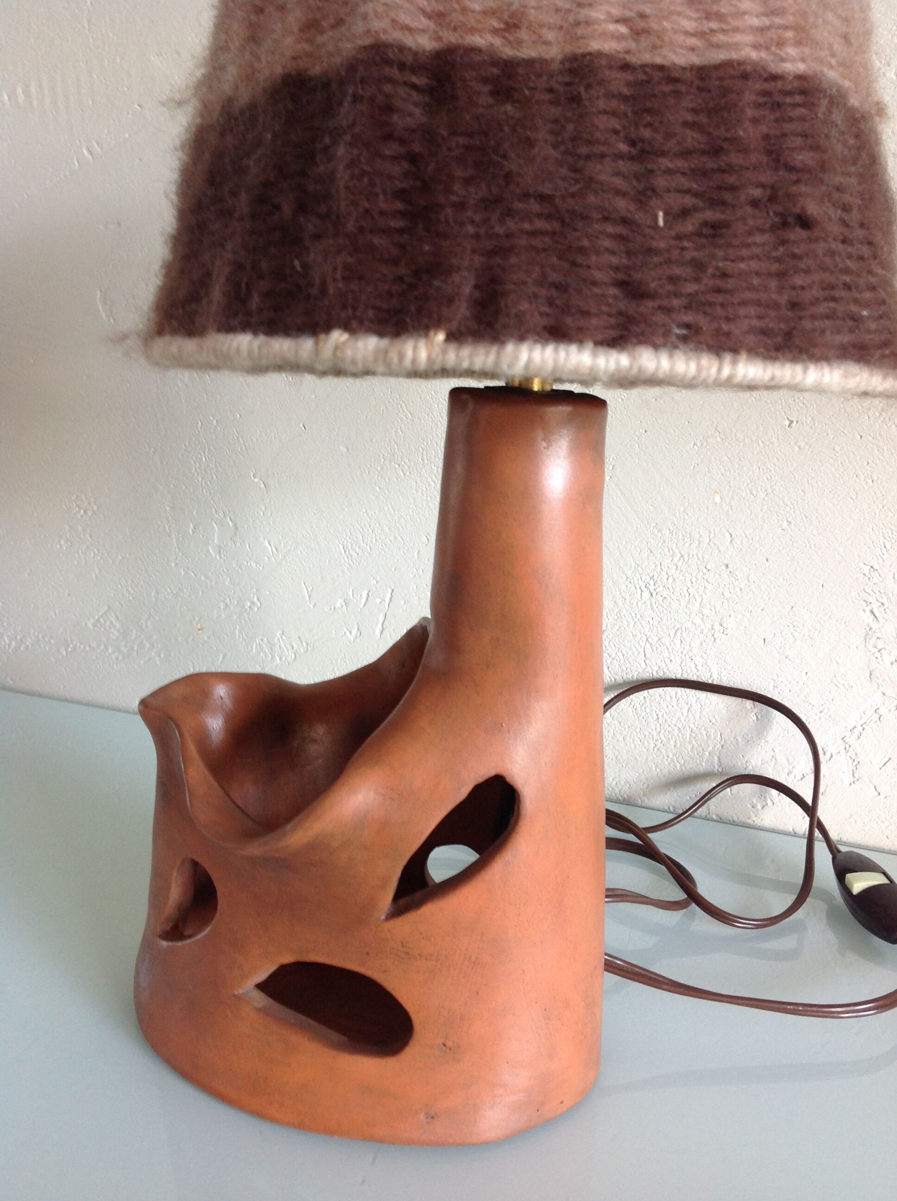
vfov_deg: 52.7
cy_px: 600
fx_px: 1212
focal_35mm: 35
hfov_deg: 40.6
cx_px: 448
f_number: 2.4
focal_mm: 4.28
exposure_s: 1/15
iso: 80
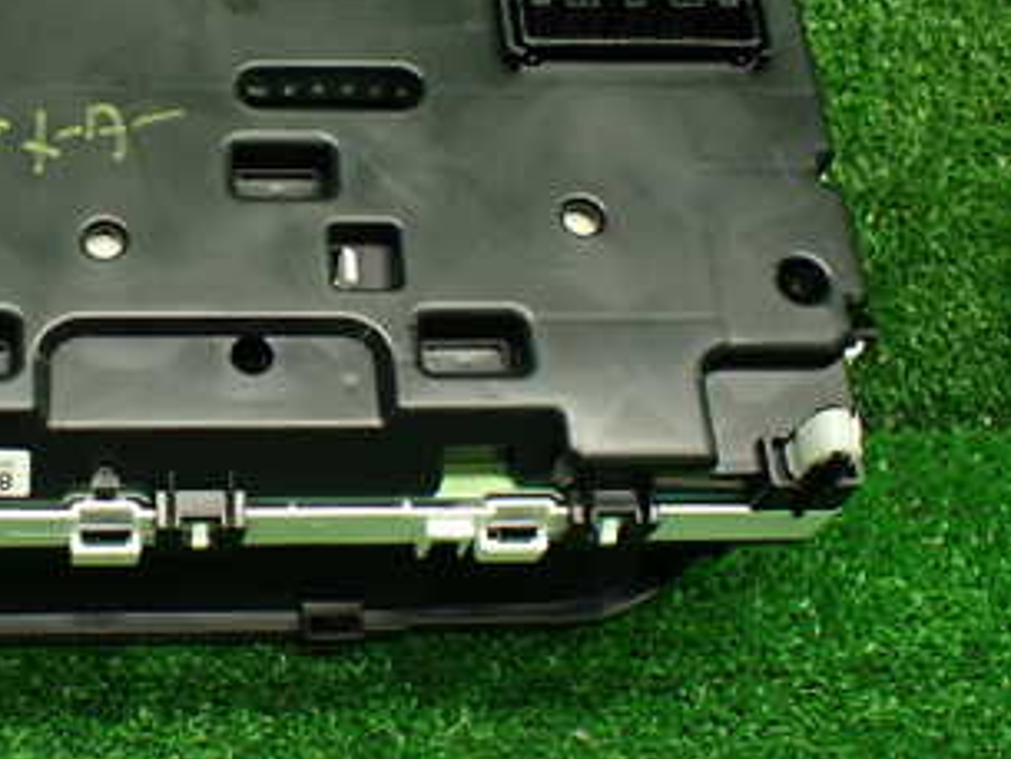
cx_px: 139
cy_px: 262
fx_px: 1724
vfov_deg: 24.7
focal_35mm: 59
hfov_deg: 31.4
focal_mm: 5.4
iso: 500
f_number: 2.3
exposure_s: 1/125
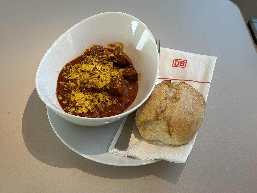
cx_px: 128
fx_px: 386
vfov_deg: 28.0
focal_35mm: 52
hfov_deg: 36.8
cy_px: 96
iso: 50
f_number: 1.6
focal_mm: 5.96
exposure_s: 1/100
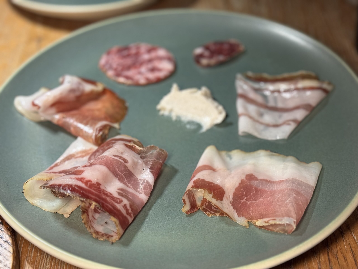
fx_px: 496
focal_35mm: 48
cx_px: 179
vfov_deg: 30.3
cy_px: 134
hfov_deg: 39.7
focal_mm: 6.76
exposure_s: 1/50
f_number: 1.78
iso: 200
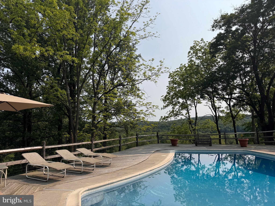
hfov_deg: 71.6
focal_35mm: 24
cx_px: 138
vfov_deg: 56.8
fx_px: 191
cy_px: 103
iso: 80
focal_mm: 6.76
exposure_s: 1/5814
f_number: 1.78
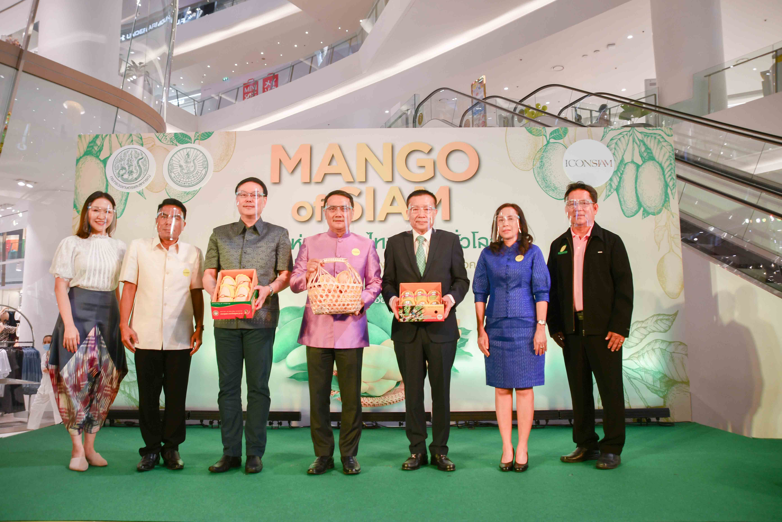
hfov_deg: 67.4
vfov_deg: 47.9
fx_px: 586
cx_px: 391
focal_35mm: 27
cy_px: 261
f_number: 4
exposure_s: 1/60
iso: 200
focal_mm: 18
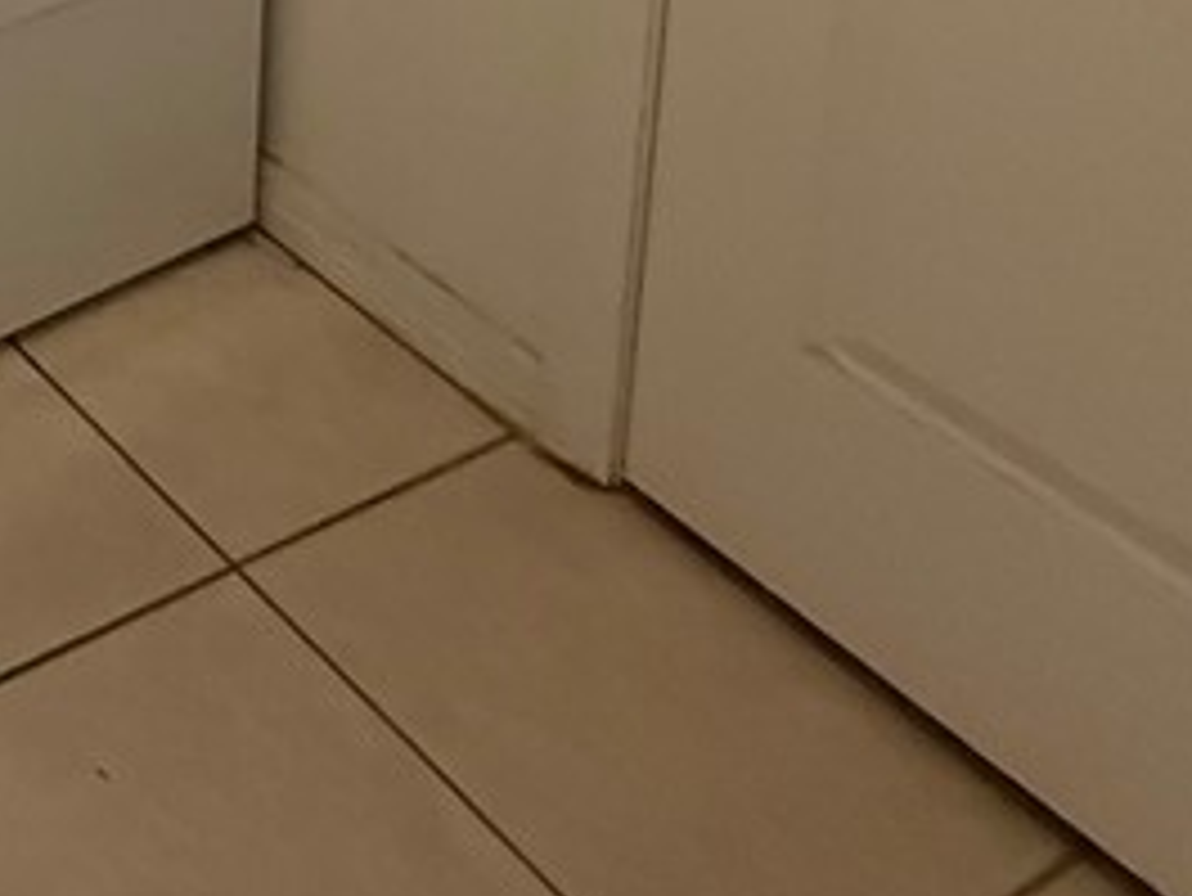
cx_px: -652
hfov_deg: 25.4
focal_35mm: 54
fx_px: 1860
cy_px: -801
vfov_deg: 19.1
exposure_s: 1/60
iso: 640
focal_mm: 2.22
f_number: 2.2
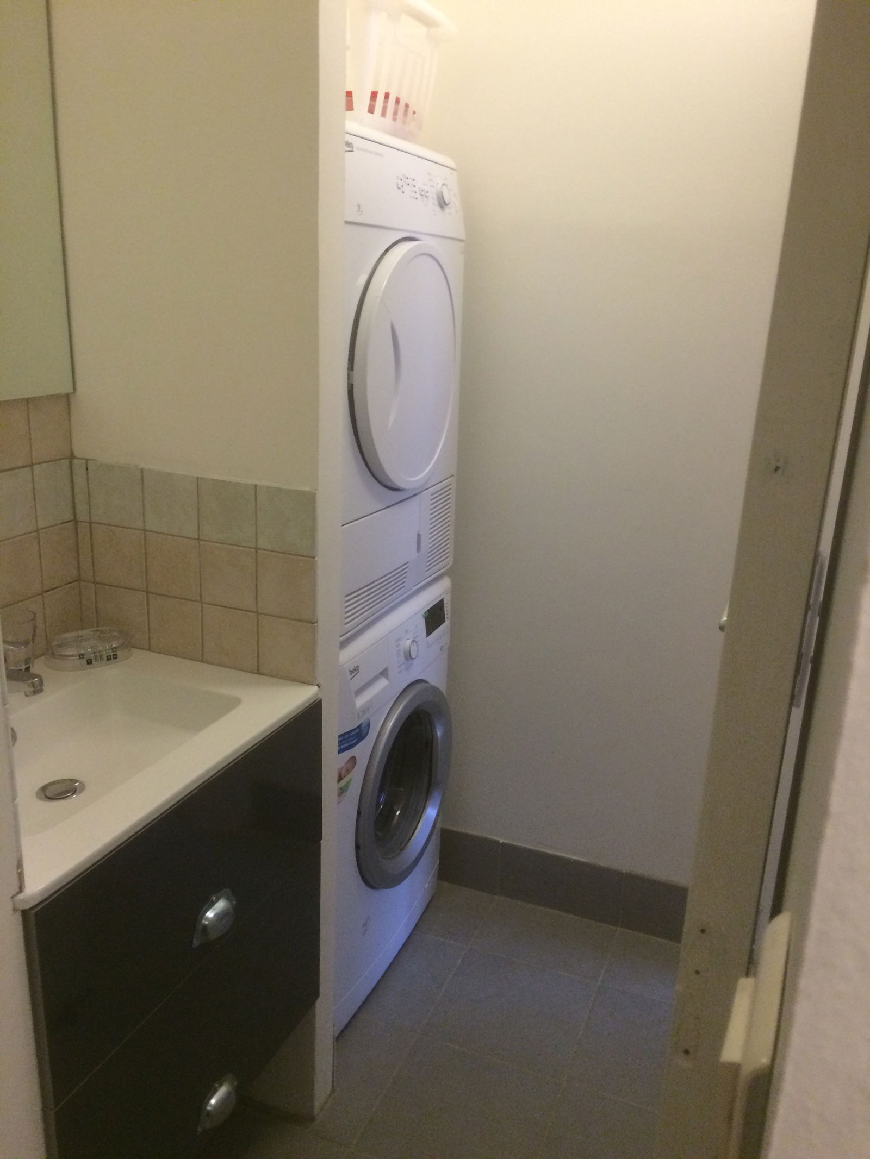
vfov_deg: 61.7
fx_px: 972
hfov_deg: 48.2
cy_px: 580
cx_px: 435
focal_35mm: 29
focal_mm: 4.15
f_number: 2.2
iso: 320
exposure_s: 1/33
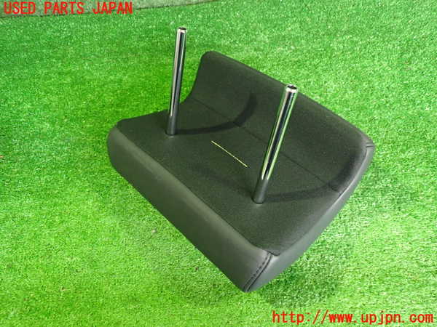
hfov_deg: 60.0
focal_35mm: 30
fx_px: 379
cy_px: 164
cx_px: 218
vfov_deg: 46.8
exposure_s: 1/25
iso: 800
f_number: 2.3
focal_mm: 5.4
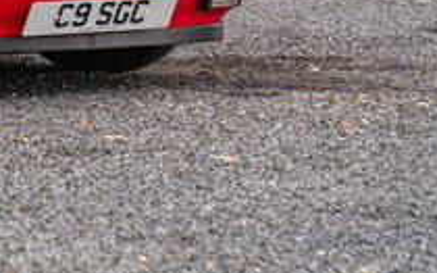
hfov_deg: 7.9
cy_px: -213
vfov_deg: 5.0
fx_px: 3107
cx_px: -204
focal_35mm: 261
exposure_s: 1/320
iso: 1250
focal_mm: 70
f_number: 4.5
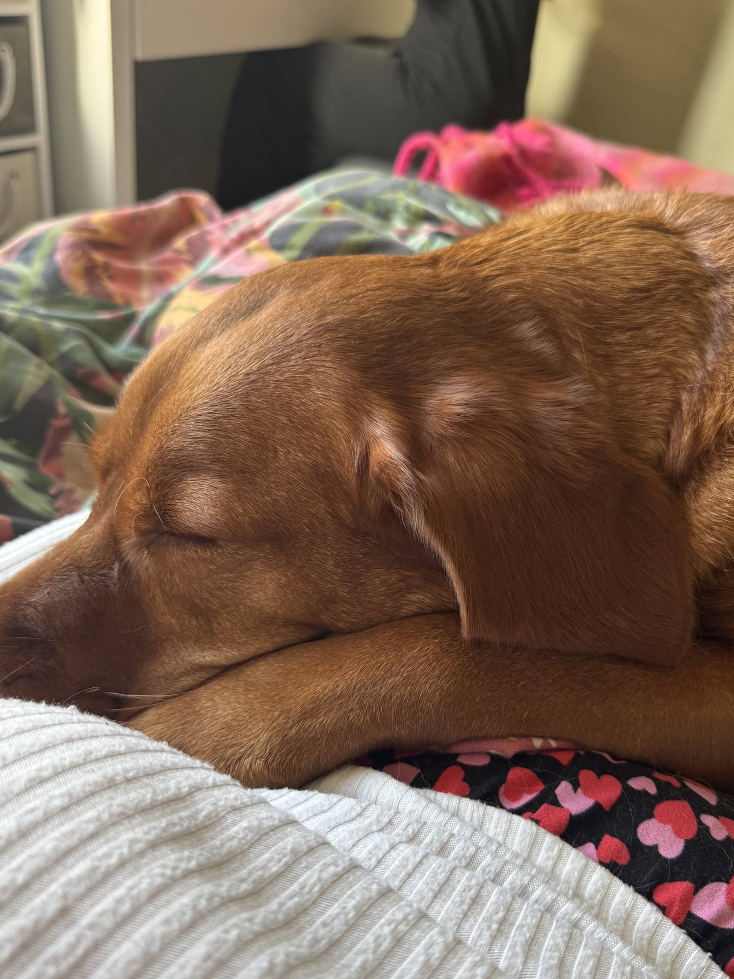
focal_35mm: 29
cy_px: 526
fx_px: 820
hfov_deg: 48.2
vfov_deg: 61.6
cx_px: 386
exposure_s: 1/118
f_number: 1.78
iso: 200
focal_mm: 6.76
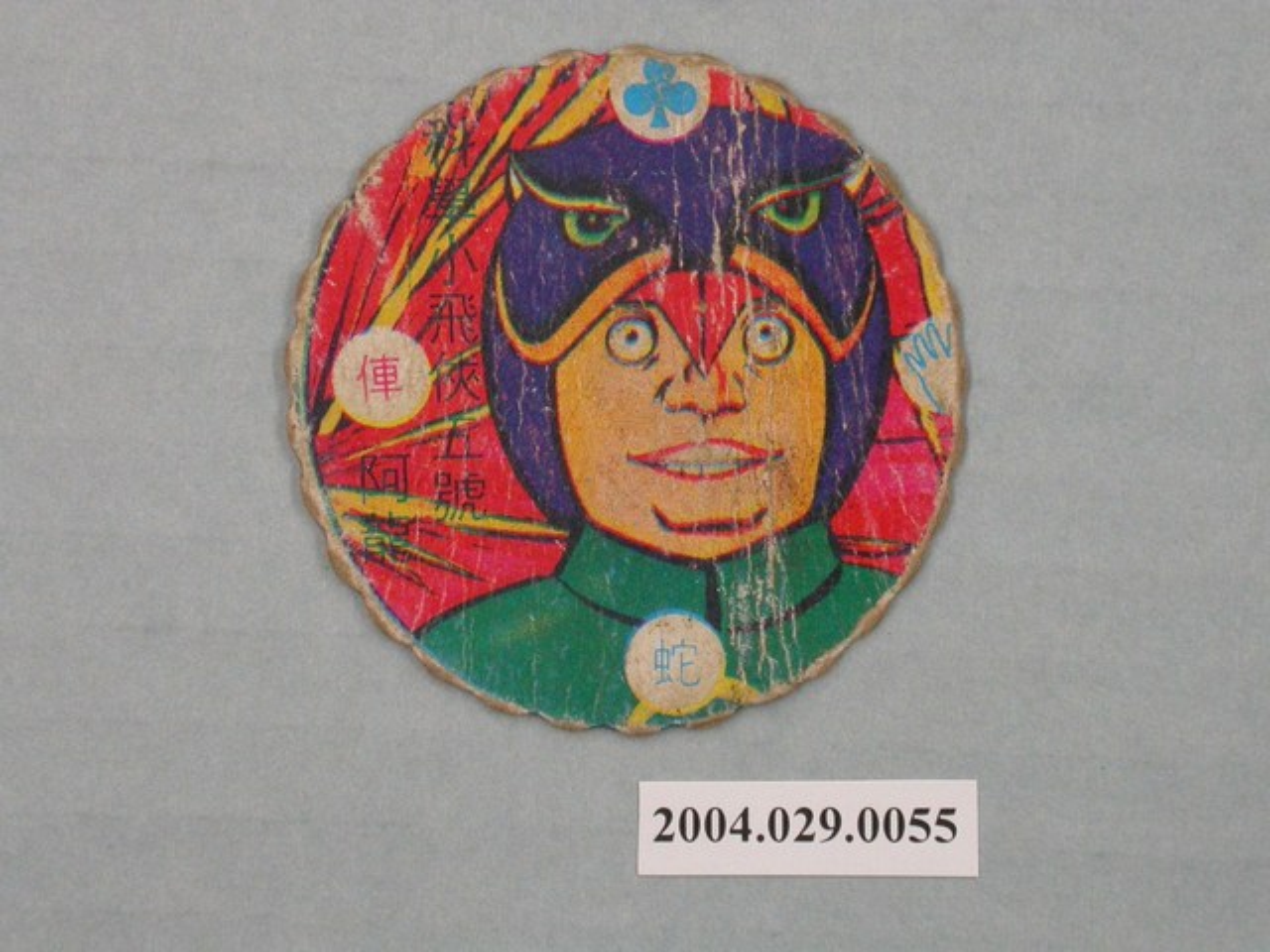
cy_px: 476
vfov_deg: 9.6
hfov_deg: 12.8
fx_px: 5650
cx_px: 635
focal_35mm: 154
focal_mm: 32
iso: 200
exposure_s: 1/30
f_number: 6.5
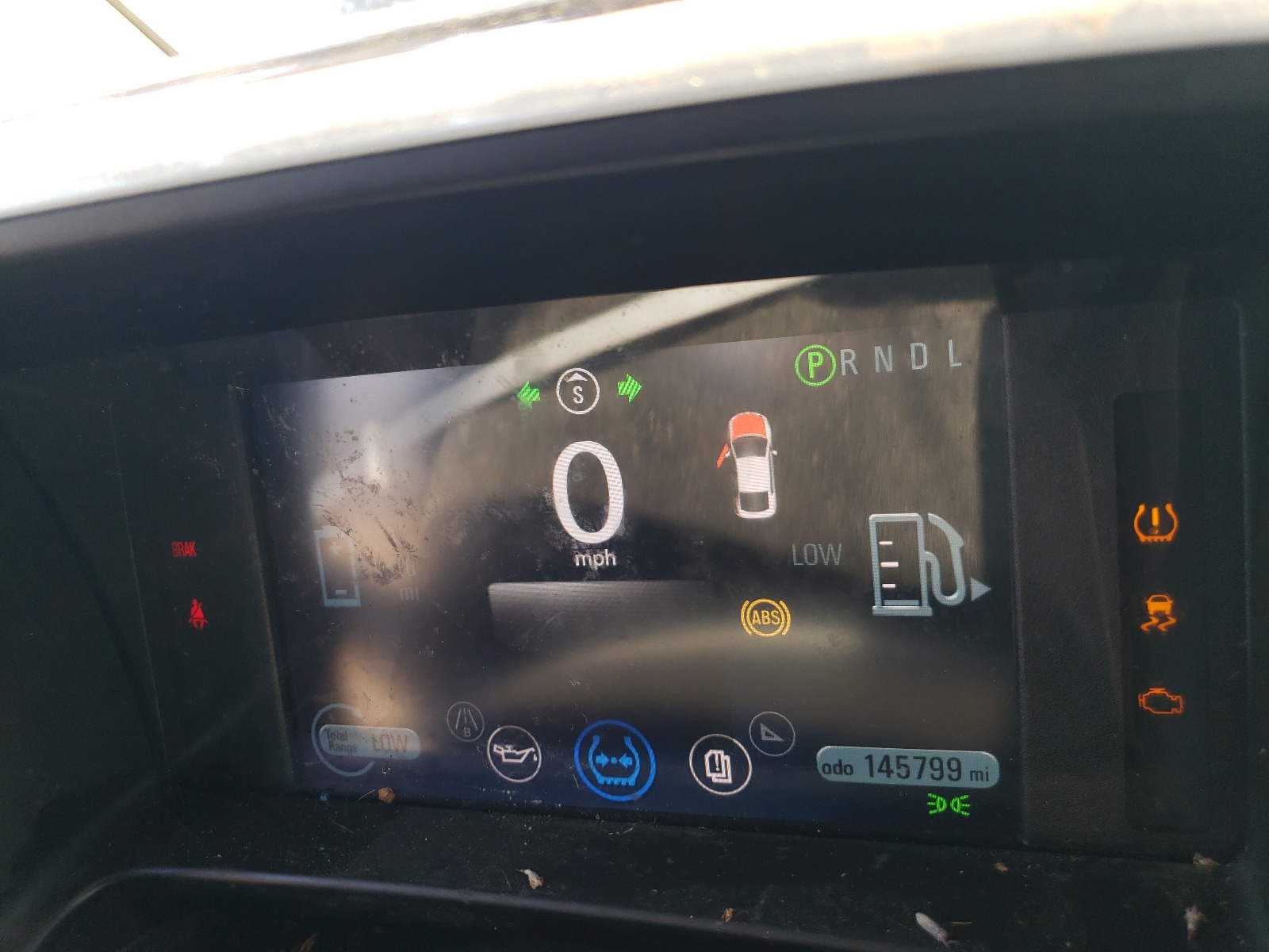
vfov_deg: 53.1
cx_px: 634
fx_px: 953
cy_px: 476
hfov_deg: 67.3
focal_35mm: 26
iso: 50
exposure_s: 1/106
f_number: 1.5
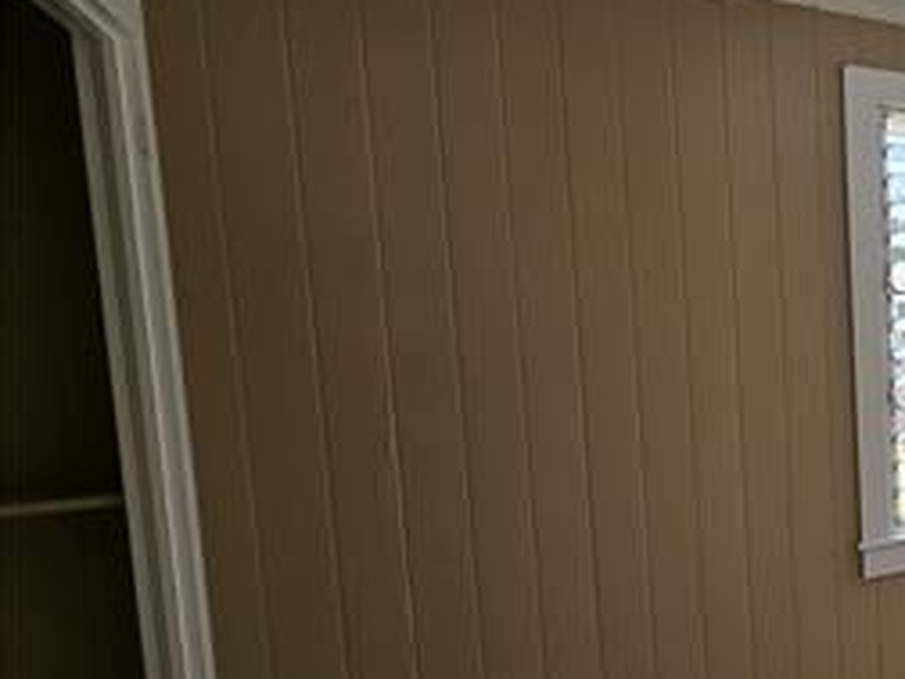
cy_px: 384
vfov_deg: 42.9
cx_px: 1146
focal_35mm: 33
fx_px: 863
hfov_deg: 37.4
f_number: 2.2
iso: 50
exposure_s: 1/137
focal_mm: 2.2
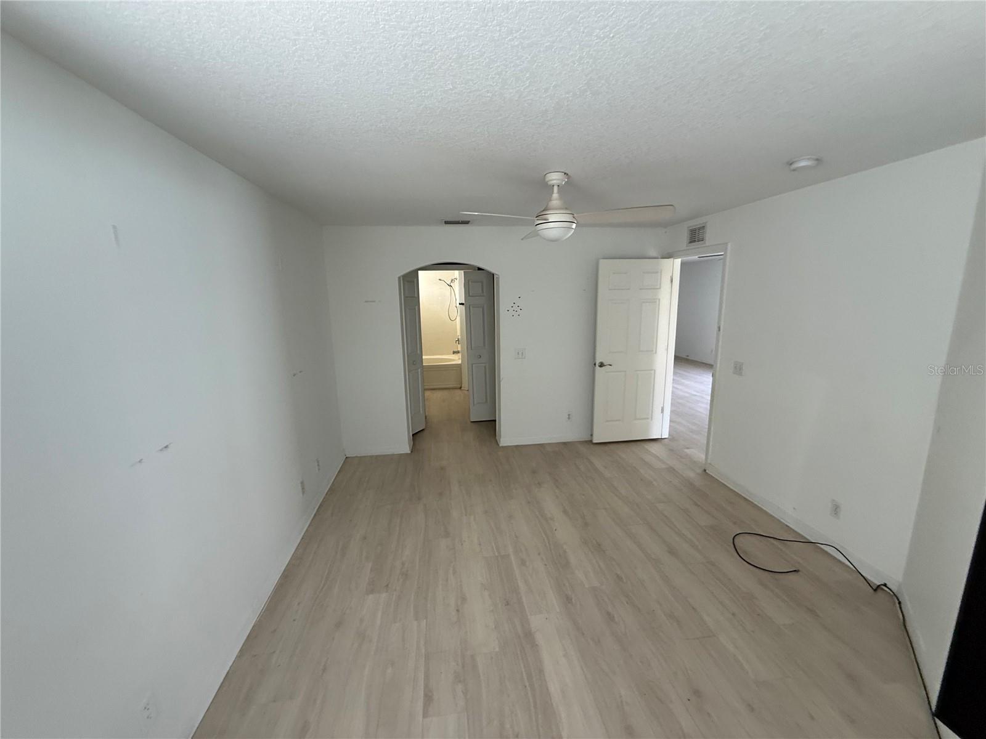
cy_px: 370
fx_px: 399
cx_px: 493
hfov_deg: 102.1
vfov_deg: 85.7
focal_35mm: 14
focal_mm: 2.22
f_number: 2.2
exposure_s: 1/99
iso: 160
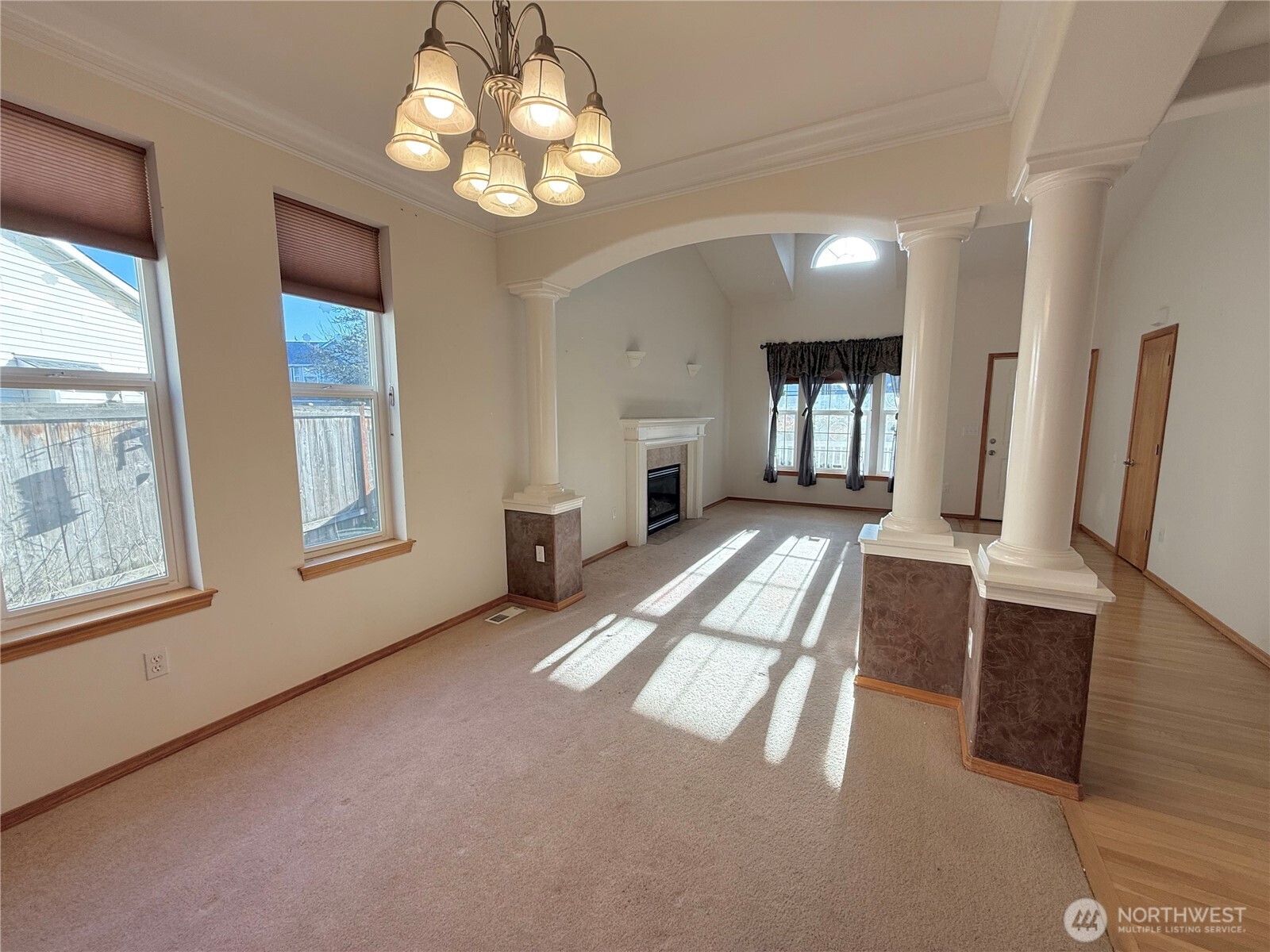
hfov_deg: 102.1
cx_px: 635
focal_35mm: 14
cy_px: 476
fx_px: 514
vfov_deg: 85.7
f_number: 2.2
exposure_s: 1/122
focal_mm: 2.22
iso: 64
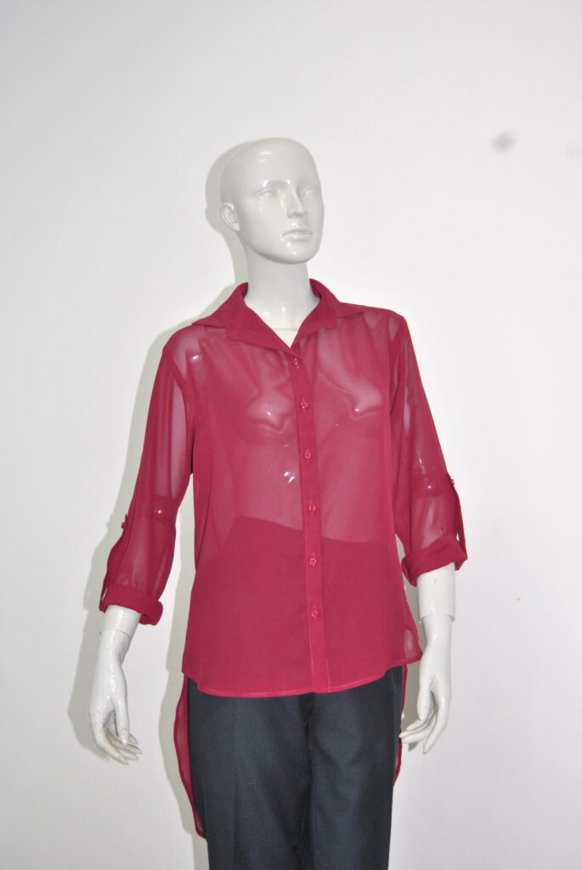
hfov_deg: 26.5
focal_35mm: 51
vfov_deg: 38.8
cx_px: 291
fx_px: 1234
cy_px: 435
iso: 800
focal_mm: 34
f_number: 4.5
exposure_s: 1/60
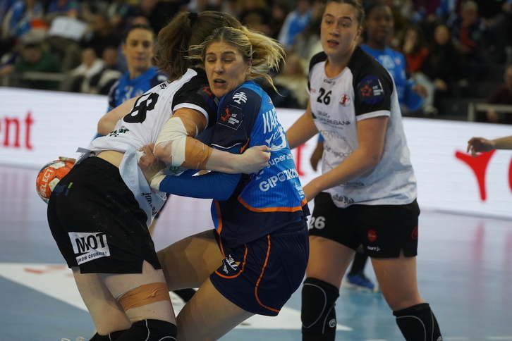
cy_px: 170
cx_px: 256
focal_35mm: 194
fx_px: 2759
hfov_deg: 10.6
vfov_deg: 7.1
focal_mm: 194
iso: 6400
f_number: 5.6
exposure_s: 1/800
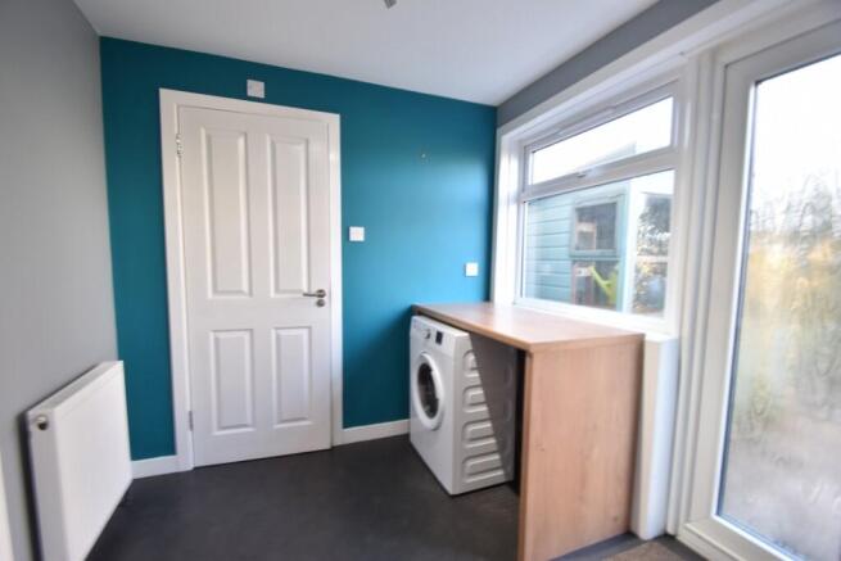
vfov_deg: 77.4
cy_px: 280
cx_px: 420
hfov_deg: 100.4
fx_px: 350
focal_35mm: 15
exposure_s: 1/15
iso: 280
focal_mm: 10
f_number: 5
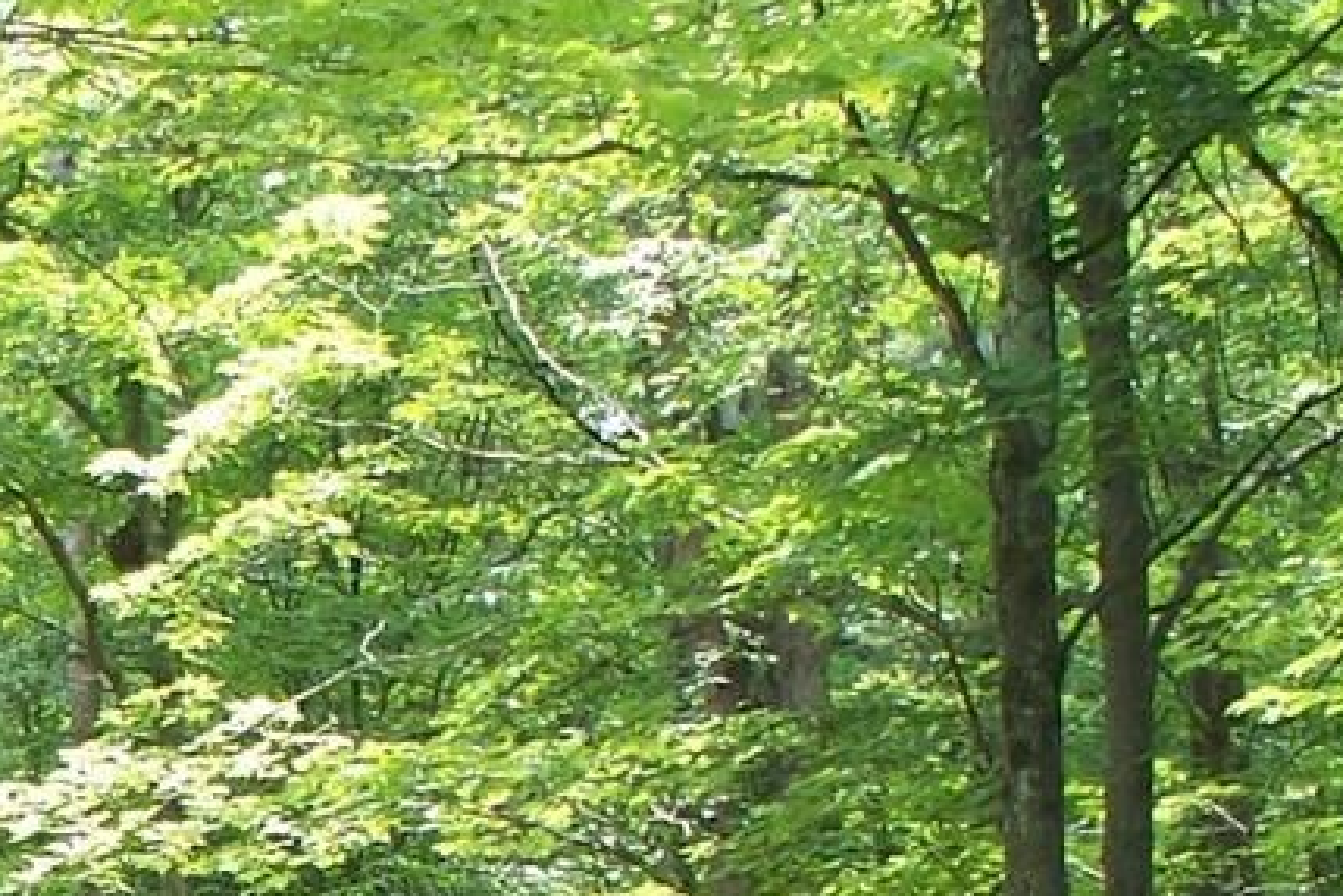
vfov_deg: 9.9
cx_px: -219
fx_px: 4887
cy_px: 1604
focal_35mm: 131
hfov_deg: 15.2
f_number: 2.8
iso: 80
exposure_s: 1/100
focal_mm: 7.54
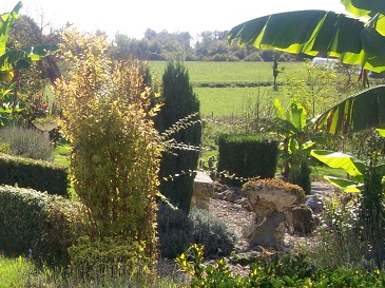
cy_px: 139
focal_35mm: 79
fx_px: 878
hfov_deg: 23.5
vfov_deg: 18.6
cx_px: -16
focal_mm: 6
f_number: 4.8
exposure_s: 1/315
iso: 80
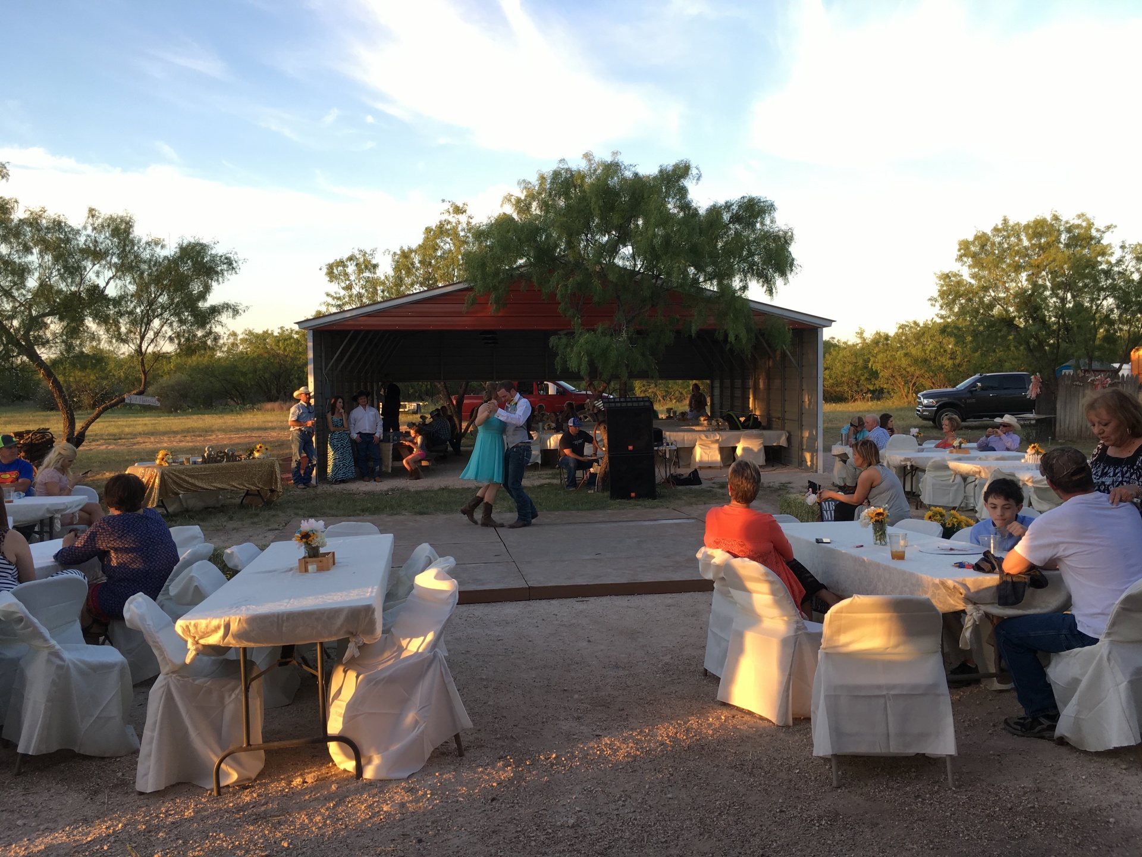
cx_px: 571
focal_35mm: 29
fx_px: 957
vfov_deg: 48.2
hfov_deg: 61.7
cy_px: 428
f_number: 2.2
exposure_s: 1/120
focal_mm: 4.15
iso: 25
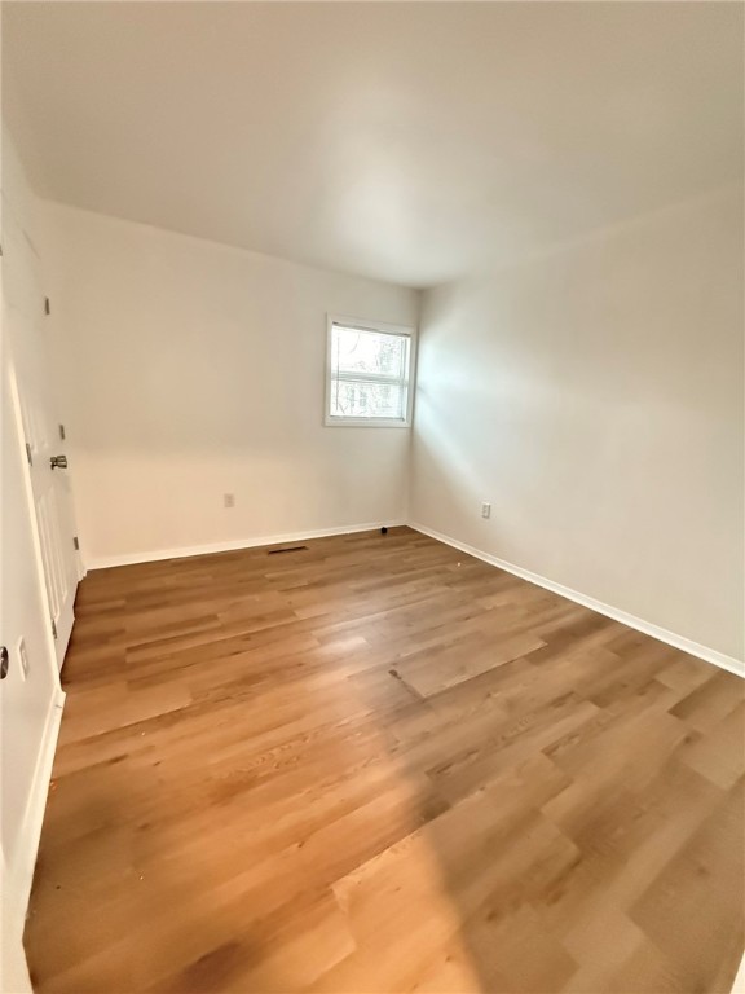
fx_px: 402
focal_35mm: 14
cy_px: 497
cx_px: 372
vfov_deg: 102.1
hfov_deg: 85.7
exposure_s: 1/40
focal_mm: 2.22
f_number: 2.2
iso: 1600
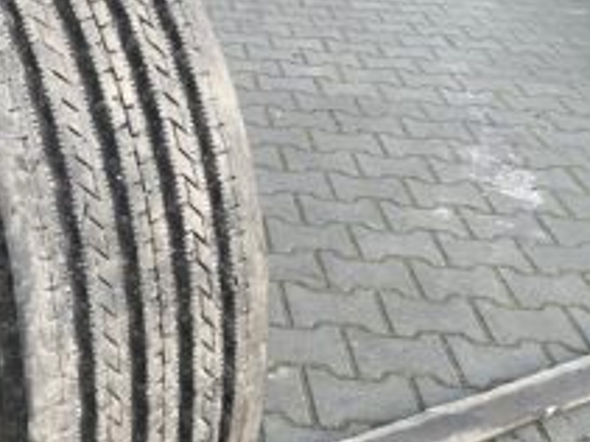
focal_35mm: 53
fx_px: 903
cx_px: 109
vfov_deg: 27.5
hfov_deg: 34.9
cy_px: 225
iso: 320
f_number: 1.8
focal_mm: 4.25
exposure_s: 1/50
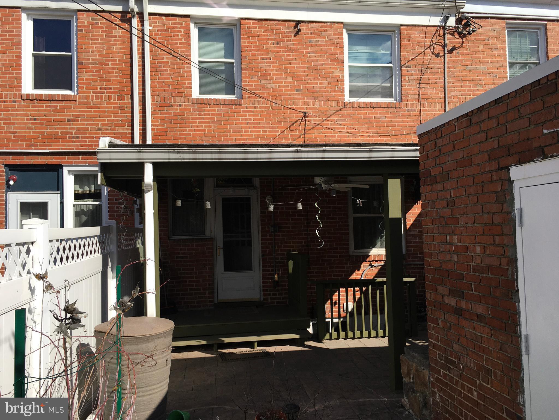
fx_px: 468
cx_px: 280
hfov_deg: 61.7
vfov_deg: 48.2
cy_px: 210
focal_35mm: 29
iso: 25
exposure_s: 1/1832
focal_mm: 4.15
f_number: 2.2
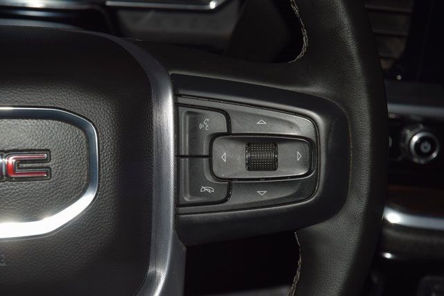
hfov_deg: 19.5
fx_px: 1295
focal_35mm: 105
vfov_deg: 13.0
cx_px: 222
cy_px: 148
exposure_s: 1/125
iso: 100
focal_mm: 70
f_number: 8
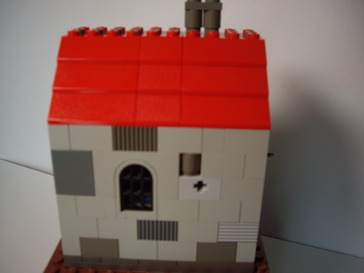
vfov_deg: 37.7
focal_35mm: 38
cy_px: 136
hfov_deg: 49.0
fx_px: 400
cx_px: 182
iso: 100
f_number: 2.7
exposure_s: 1/60
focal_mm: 6.2
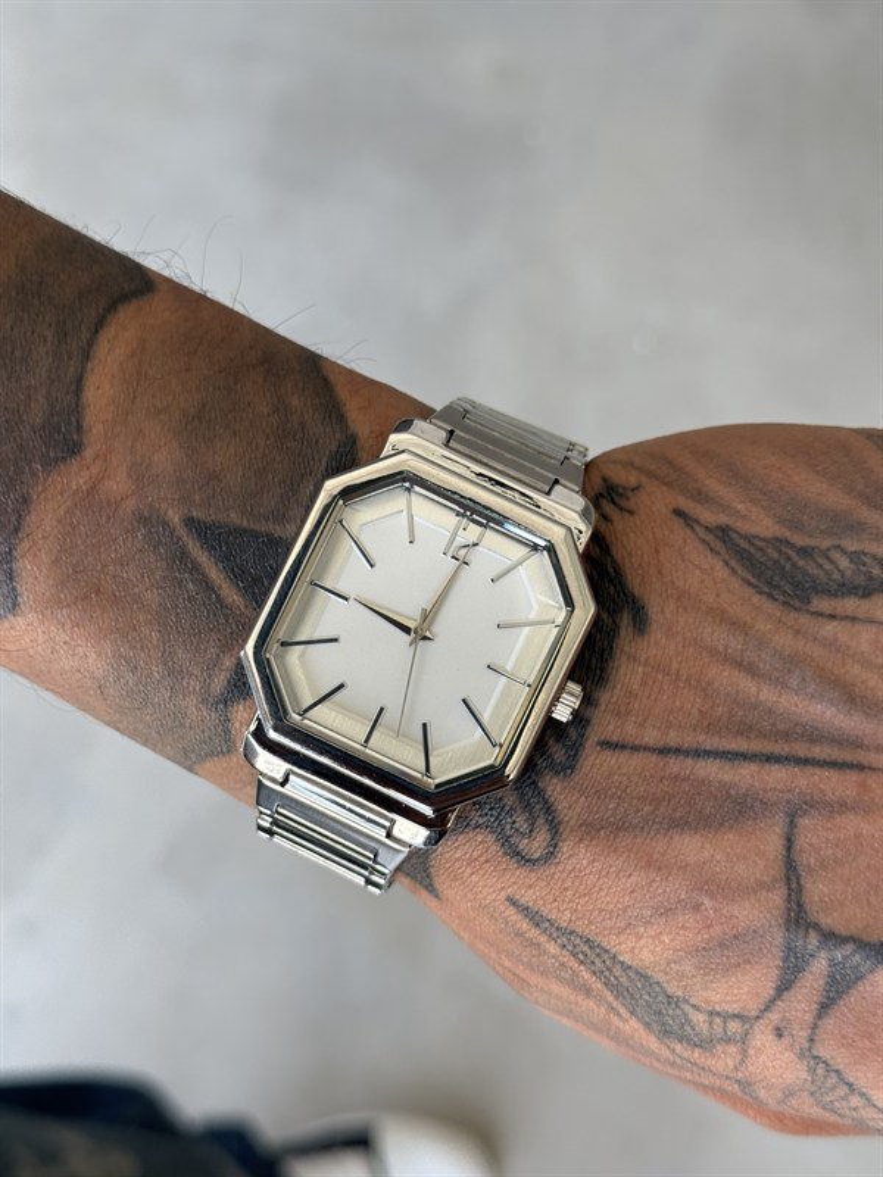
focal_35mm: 48
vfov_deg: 39.7
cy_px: 588
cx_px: 442
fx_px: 1633
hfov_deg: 30.3
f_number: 1.78
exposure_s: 1/150
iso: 100
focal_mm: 6.76
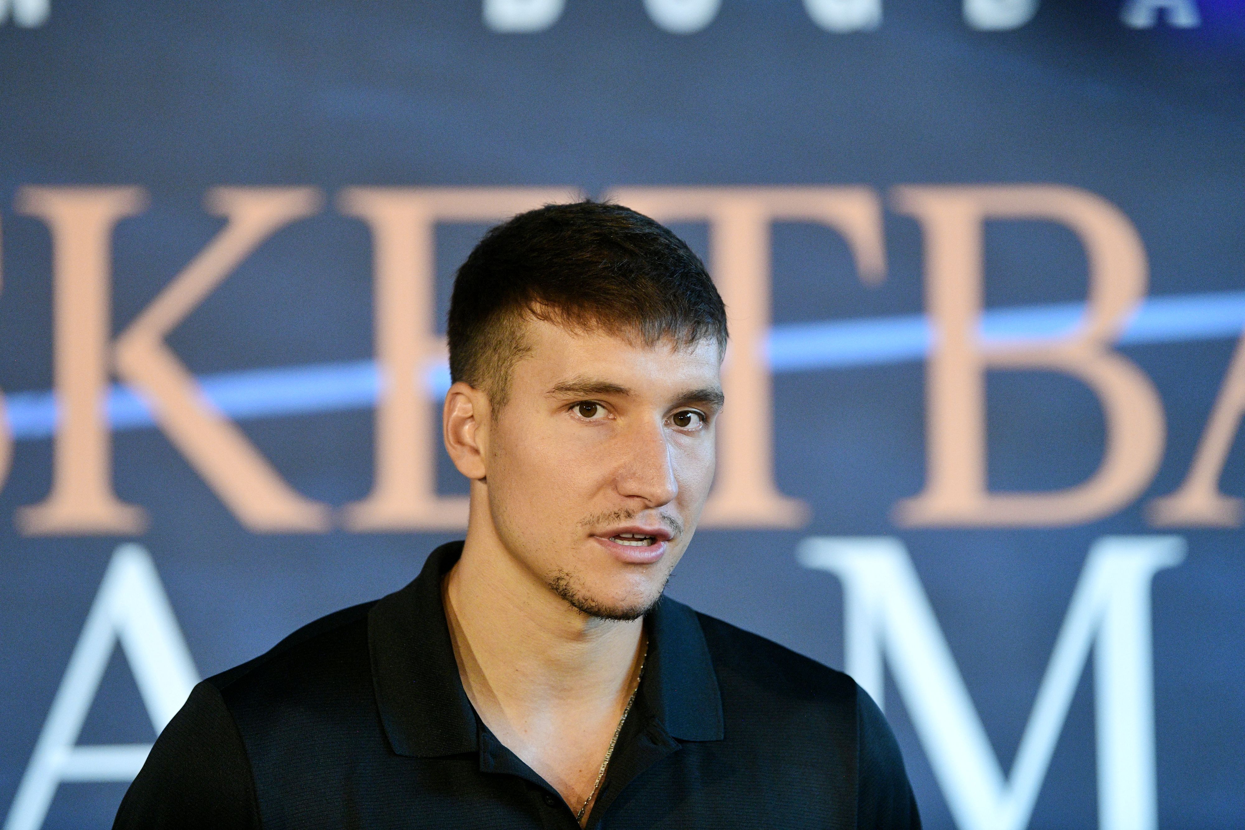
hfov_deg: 15.2
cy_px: 415
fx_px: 4668
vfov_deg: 10.2
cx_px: 622
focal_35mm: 135
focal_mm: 135
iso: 3600
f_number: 2.8
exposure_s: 1/500
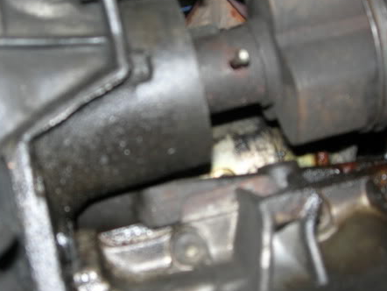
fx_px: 615
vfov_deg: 26.6
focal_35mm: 55
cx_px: 171
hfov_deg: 34.9
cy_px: 127
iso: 64
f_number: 2.8
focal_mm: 7.8
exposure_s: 1/60.1
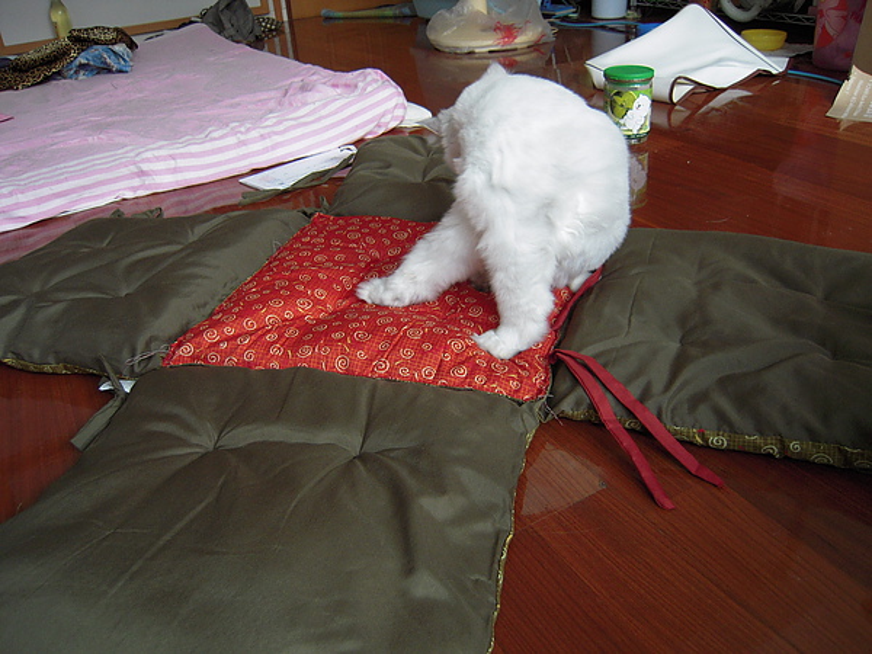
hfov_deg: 63.4
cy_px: 327
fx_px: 705
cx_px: 436
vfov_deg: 49.7
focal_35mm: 28
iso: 250
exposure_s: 1/30
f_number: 2.7
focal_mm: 5
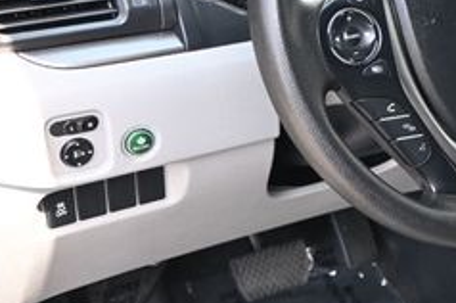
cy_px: 142
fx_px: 995
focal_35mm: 79
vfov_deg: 17.3
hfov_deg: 24.1
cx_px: 508
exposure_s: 1/125
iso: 500
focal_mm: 19.5
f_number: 3.8
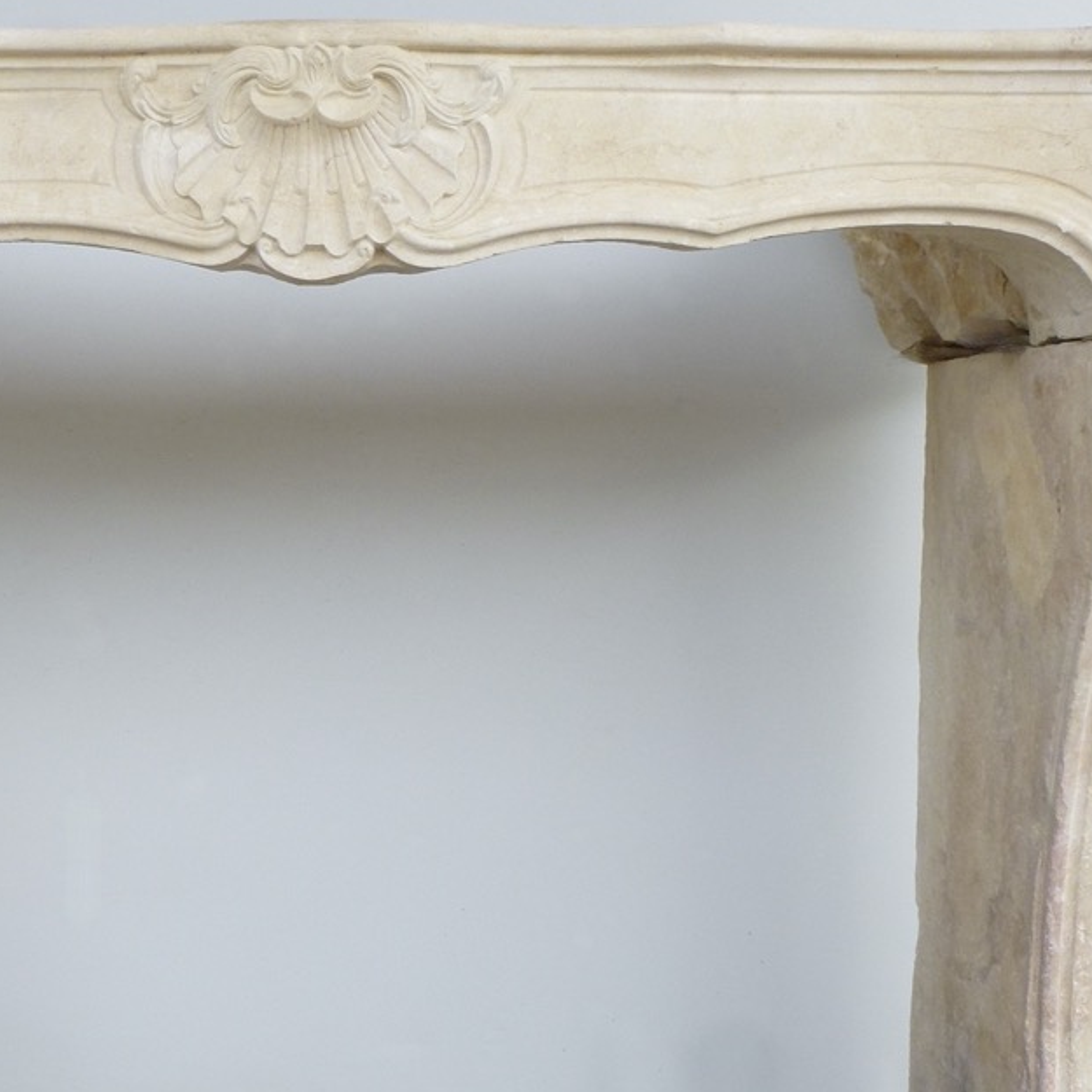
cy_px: 622
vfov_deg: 30.5
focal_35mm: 56
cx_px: 339
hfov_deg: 30.3
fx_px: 1999
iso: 100
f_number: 3.6
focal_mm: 5.9
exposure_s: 1/160
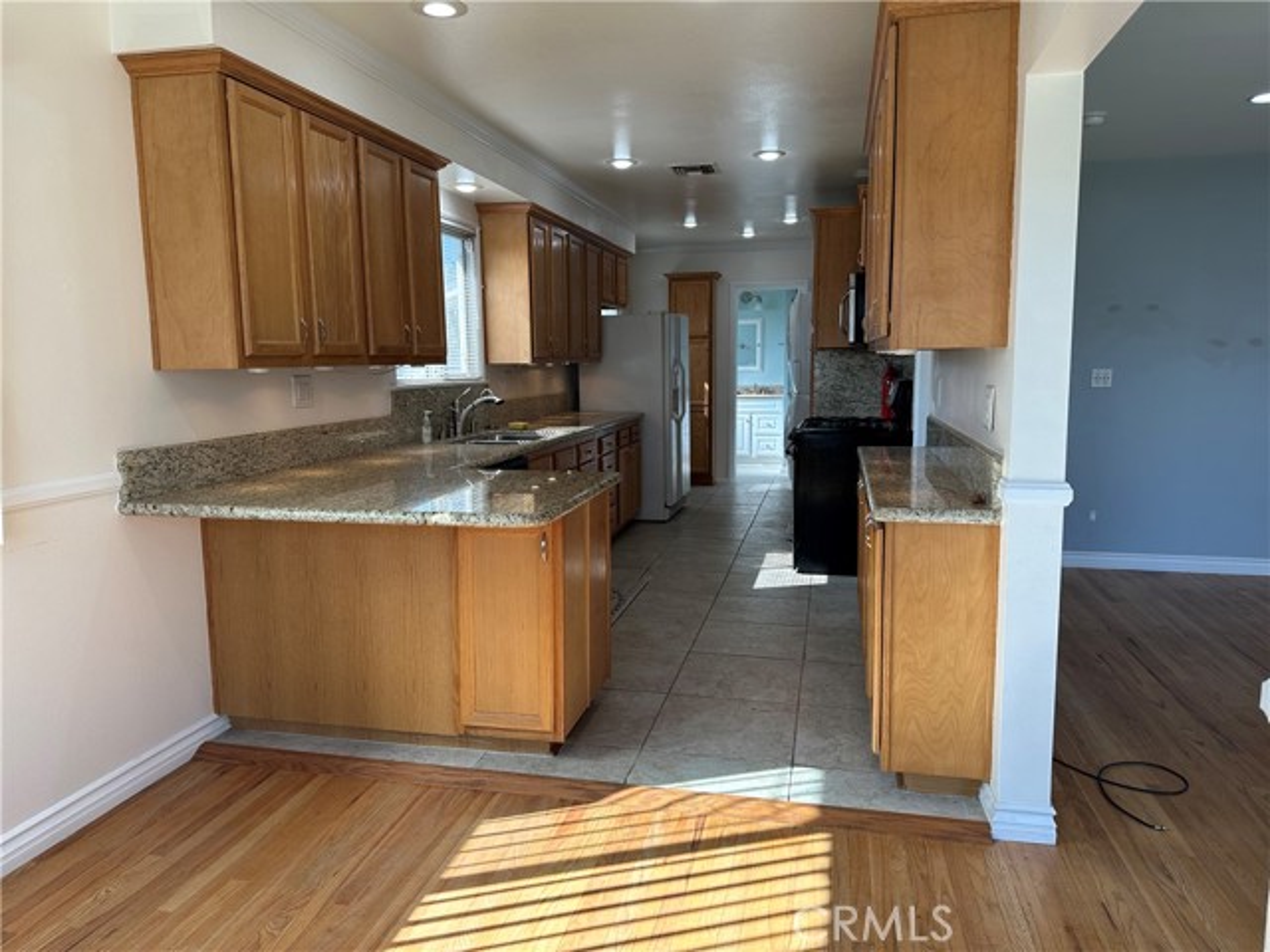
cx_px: 635
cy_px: 476
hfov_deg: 71.6
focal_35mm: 24
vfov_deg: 56.8
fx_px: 881
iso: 64
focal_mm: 6.86
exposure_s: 1/234
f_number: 1.78
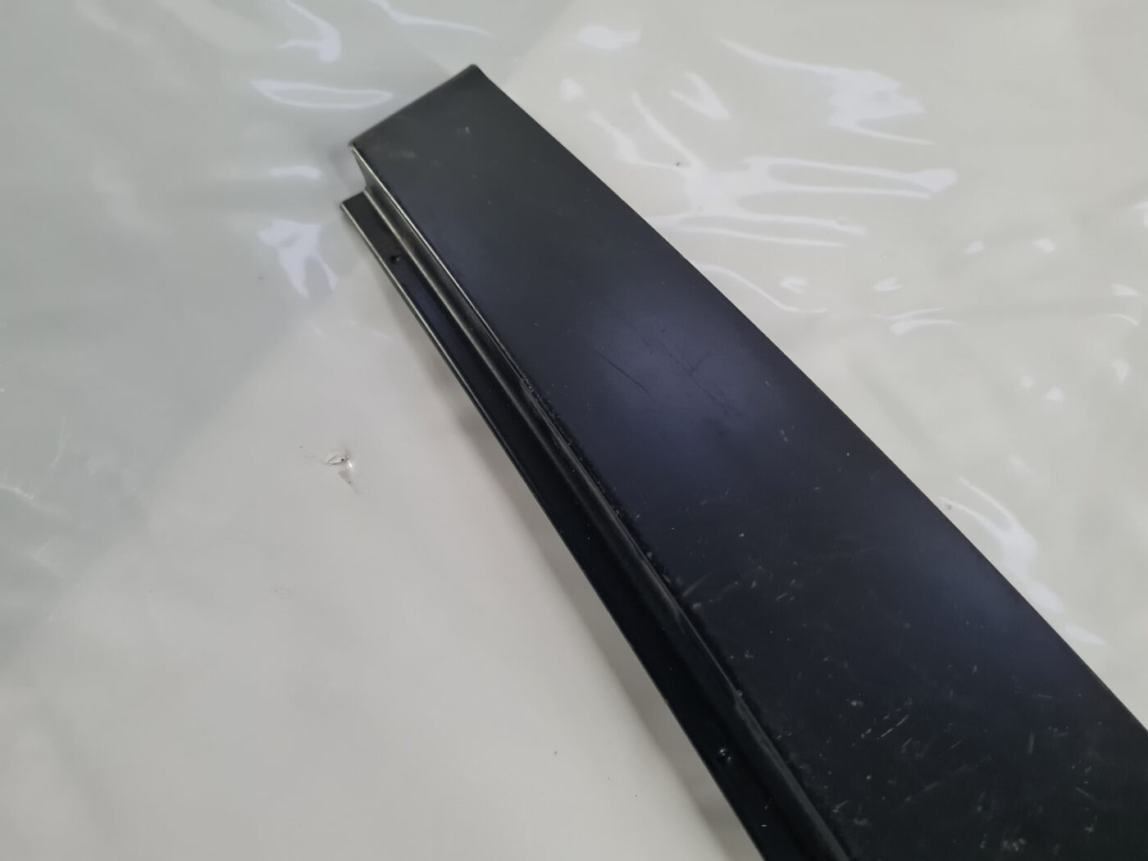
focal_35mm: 26
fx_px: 862
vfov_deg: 53.1
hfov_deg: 67.3
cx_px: 574
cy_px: 430
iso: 160
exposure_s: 1/100
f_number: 1.8
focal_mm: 5.4
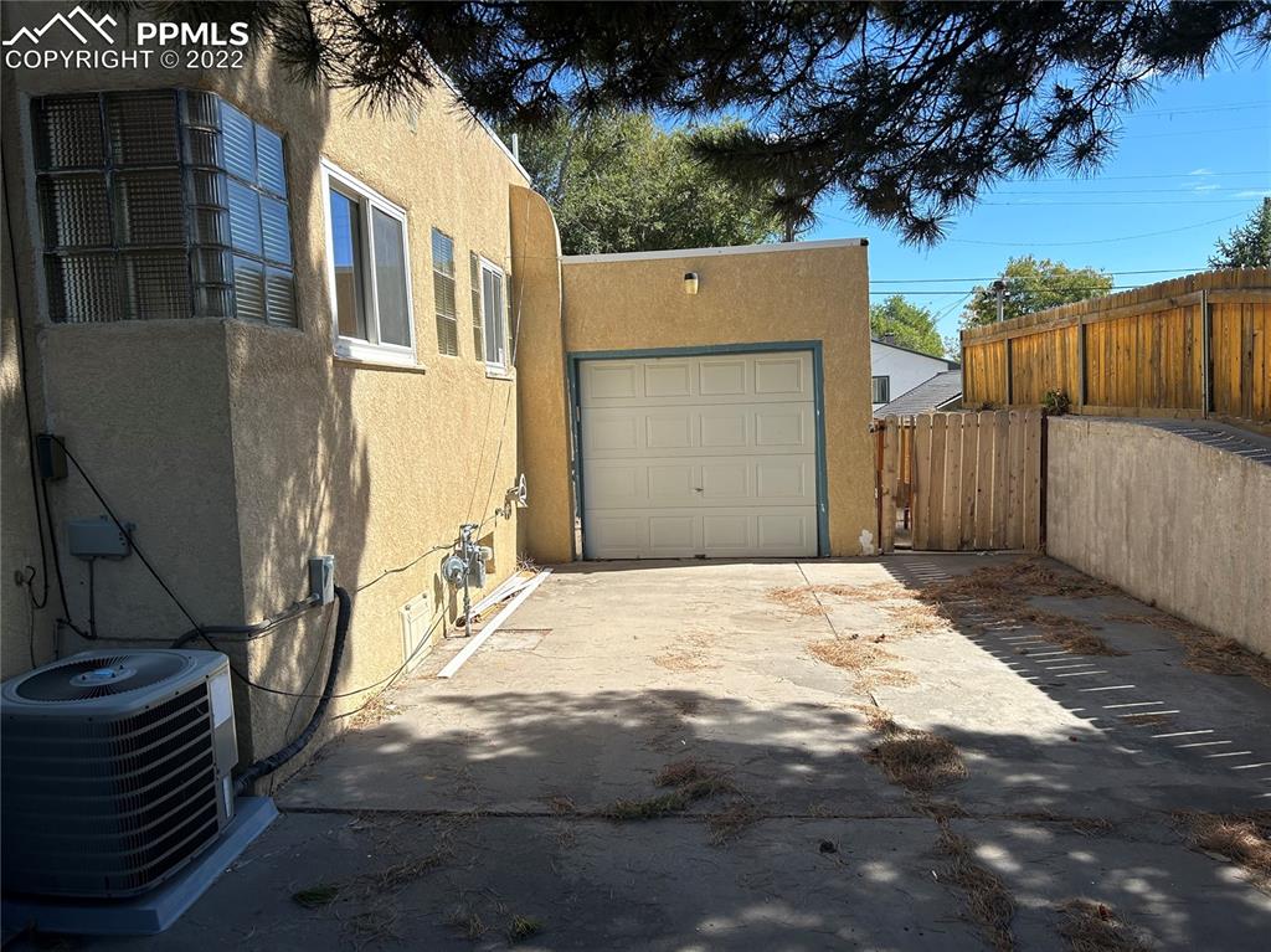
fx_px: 954
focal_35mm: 26
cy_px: 476
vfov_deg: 53.0
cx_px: 636
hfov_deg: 67.3
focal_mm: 5.7
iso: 50
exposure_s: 1/3257
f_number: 1.5
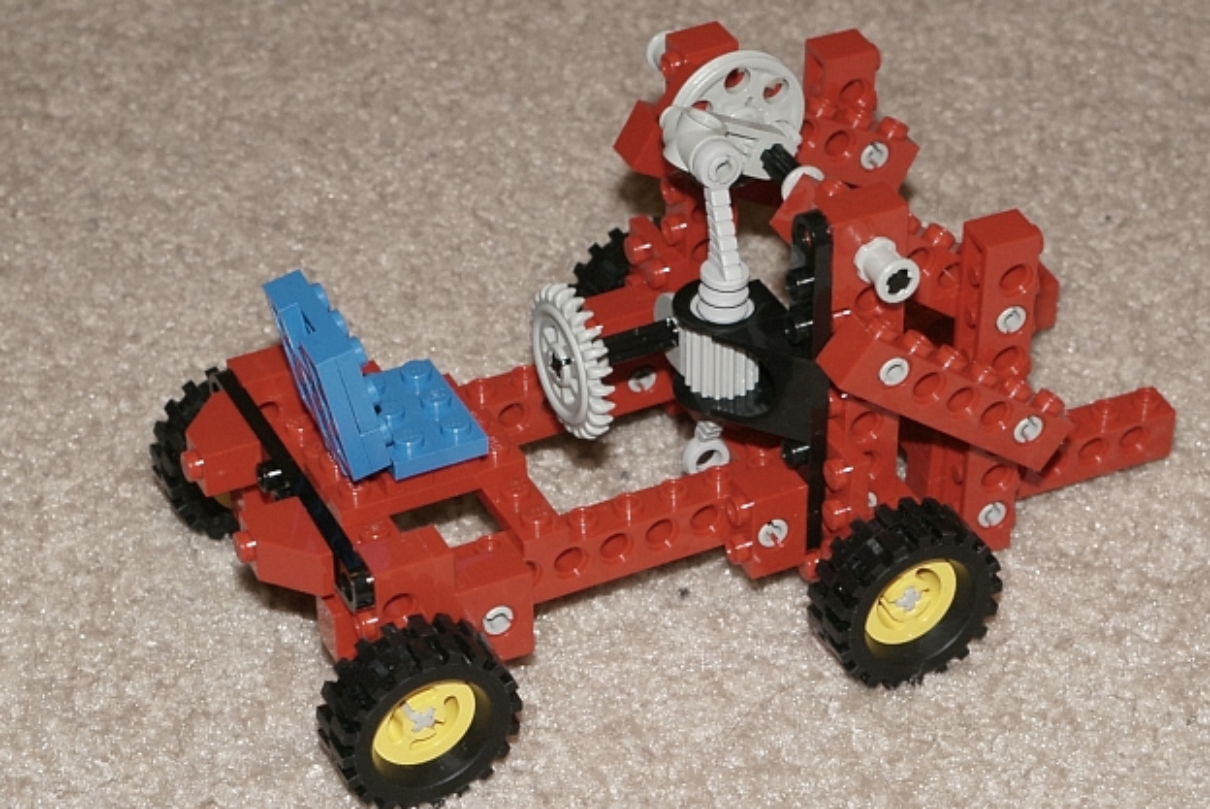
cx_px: 617
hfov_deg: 46.9
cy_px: 403
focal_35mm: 42
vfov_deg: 32.3
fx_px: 1396
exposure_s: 1/60
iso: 800
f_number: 7.1
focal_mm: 27
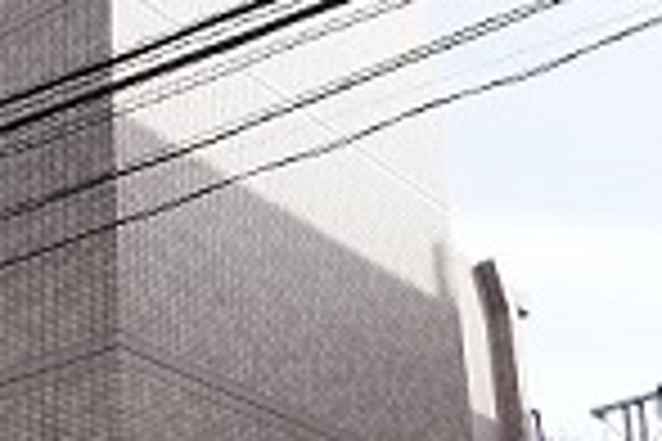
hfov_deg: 23.4
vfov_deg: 16.3
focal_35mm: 83
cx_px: -5
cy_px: 382
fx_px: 1526
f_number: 9
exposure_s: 1/80
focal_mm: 16
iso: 100
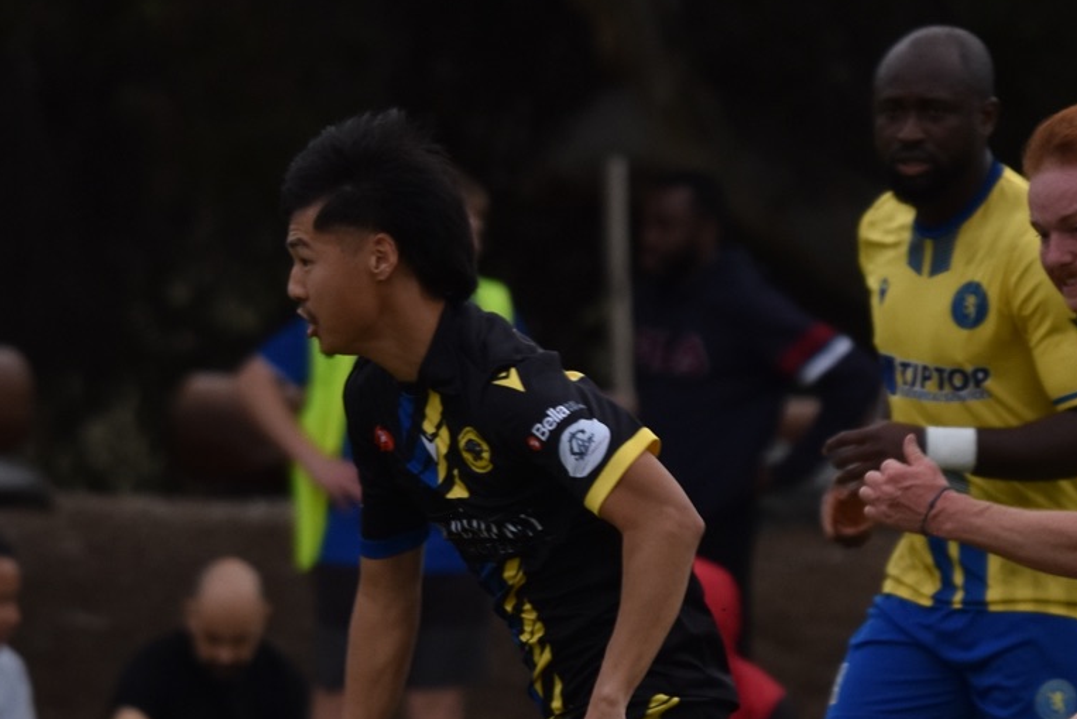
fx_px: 35007
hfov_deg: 1.8
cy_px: 703
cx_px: 375
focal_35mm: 1170
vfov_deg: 1.2
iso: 400
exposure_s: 1/1250
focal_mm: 310
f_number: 6
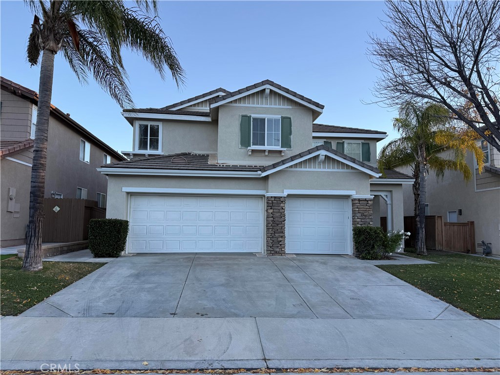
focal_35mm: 24
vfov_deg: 56.8
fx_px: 347
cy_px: 188
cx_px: 250
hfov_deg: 71.6
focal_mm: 6.76
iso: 80
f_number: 1.78
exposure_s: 1/677
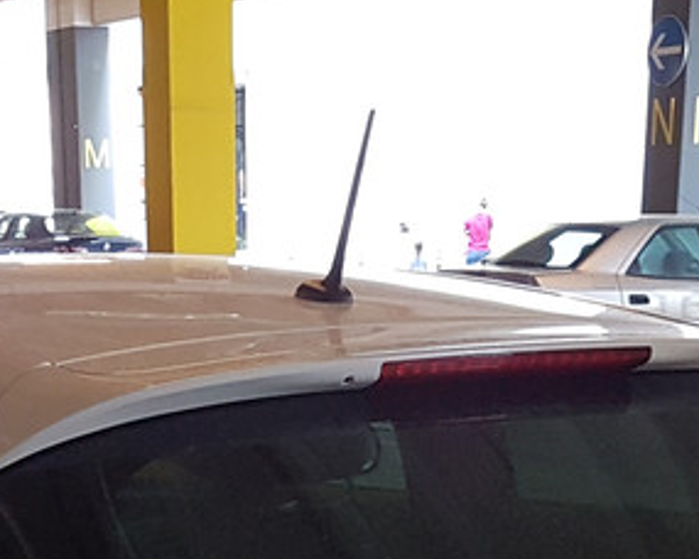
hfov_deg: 20.1
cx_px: 276
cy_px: 966
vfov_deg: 14.5
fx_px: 1965
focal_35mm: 95
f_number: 1.7
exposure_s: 1/50
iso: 200
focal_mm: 4.2
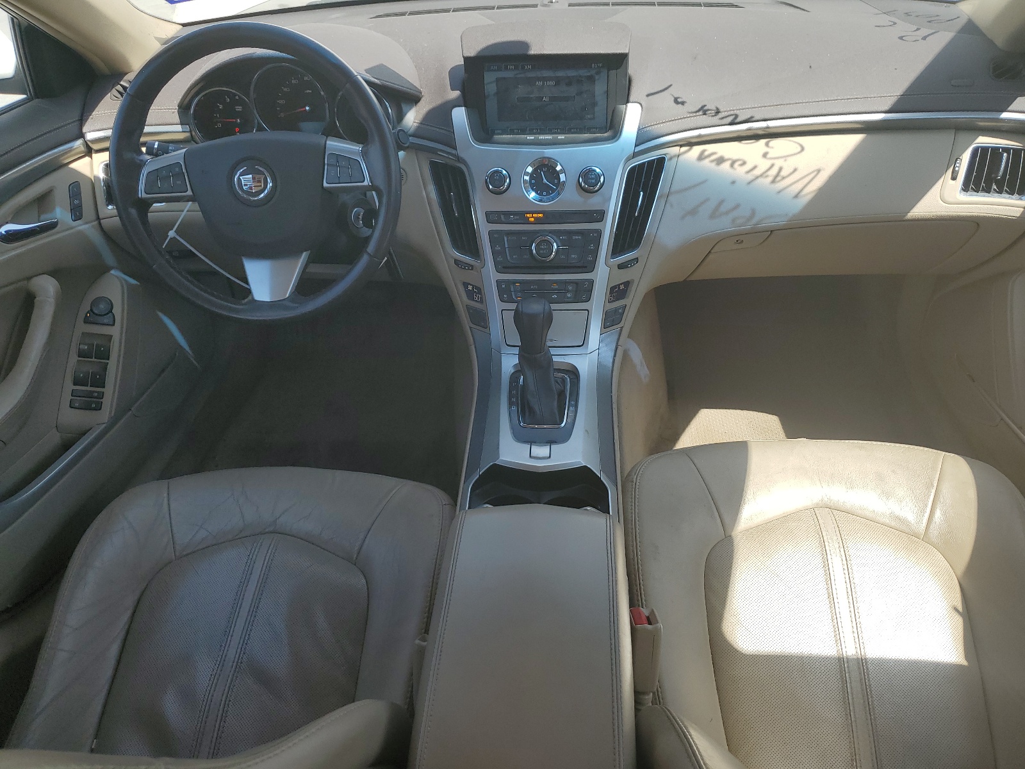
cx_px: 512
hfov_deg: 67.3
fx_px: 770
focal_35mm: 26
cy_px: 384
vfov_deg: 53.1
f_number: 1.5
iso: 50
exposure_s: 1/909
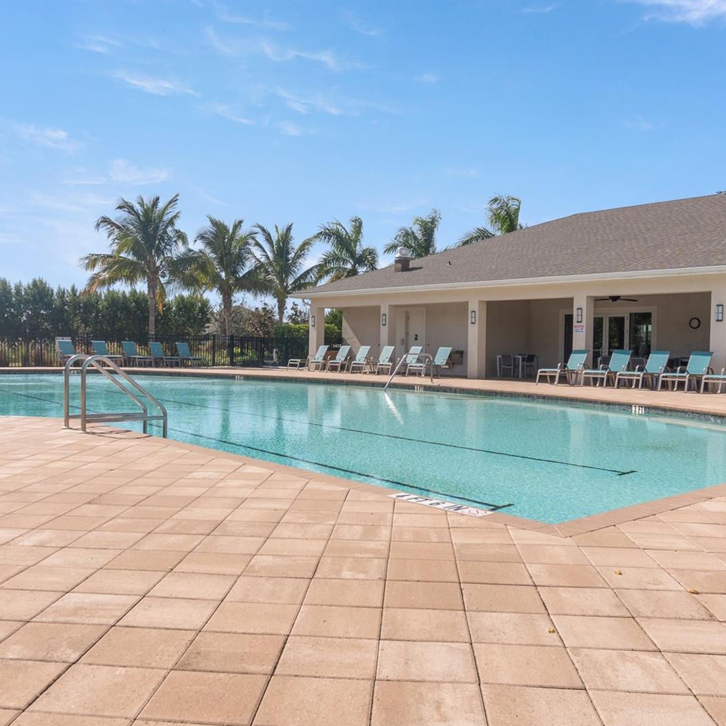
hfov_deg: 52.5
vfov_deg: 52.5
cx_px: 348
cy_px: 363
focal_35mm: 31
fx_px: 736
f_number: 8
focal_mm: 16
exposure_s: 1/2500
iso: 400
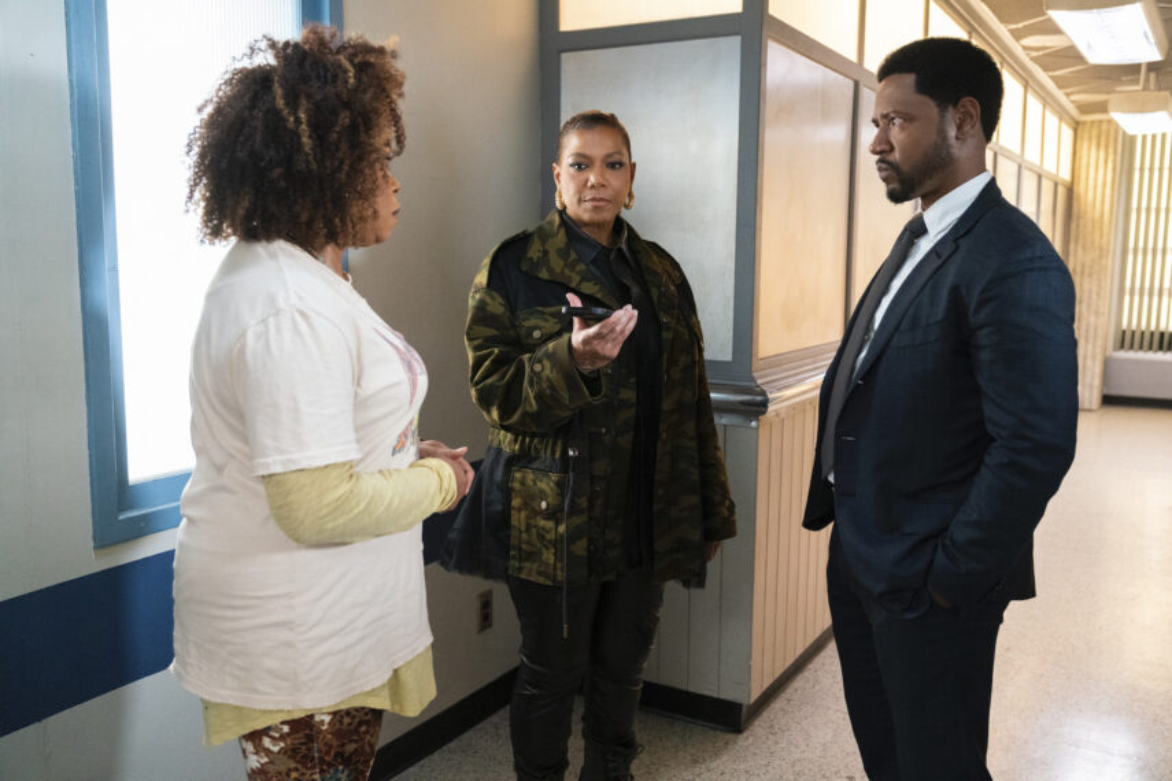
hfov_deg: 60.3
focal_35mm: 31
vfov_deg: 42.3
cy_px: 390
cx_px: 586
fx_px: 1009
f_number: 3.2
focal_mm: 31
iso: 6400
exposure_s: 1/160
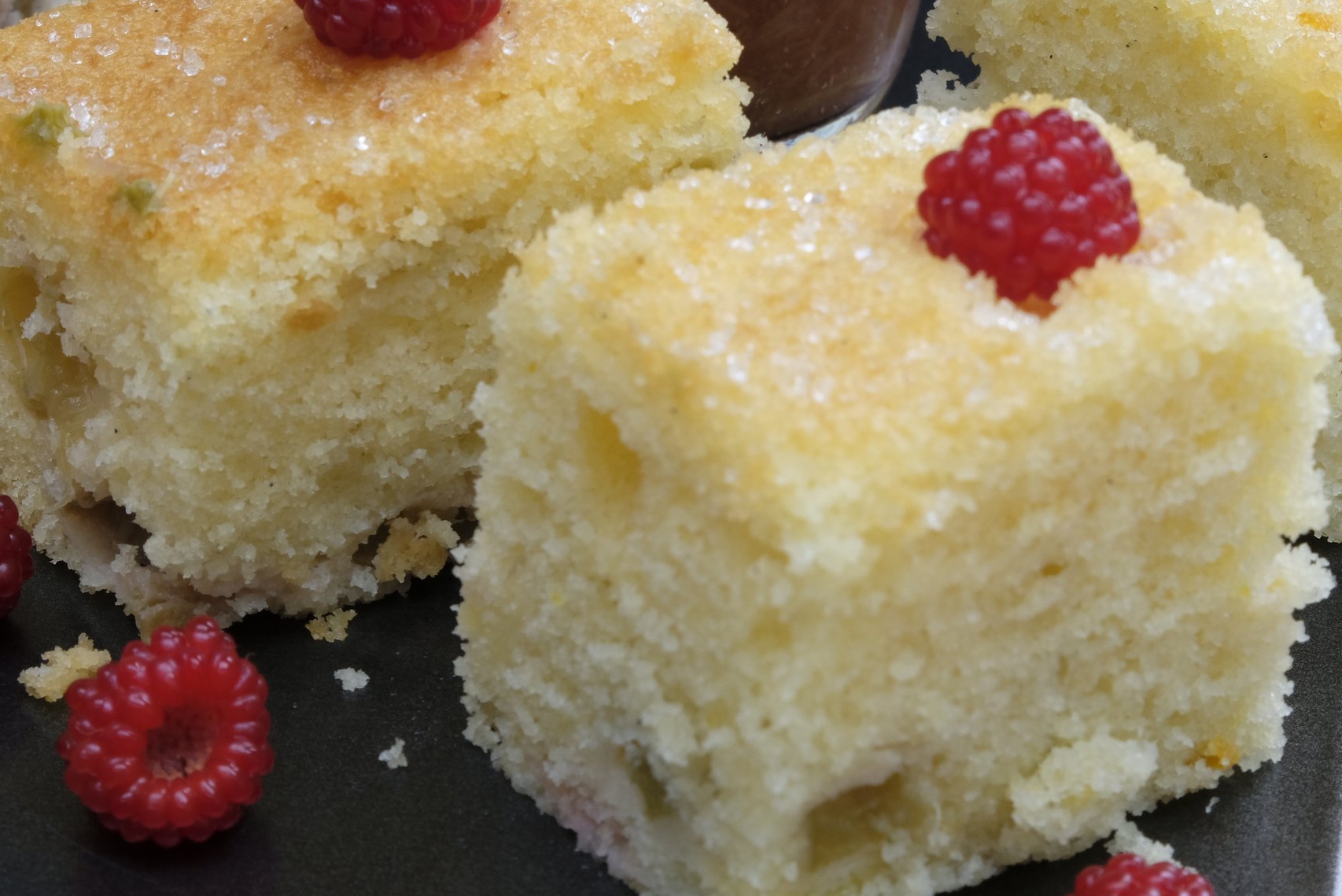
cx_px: 780
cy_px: 375
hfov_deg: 19.1
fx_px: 3990
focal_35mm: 107
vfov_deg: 12.8
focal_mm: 48.4
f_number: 16
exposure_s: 1/20
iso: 800
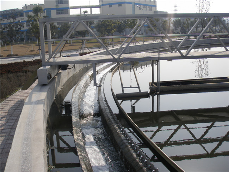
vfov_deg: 37.7
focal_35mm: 38
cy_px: 86
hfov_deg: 49.0
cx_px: 114
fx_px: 251
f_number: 6.6
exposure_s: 1/160
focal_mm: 6.7
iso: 50
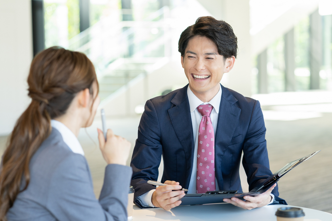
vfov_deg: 15.2
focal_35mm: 90
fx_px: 830
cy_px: 113
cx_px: 159
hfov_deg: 22.6
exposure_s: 1/250
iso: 800
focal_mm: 85
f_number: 3.2
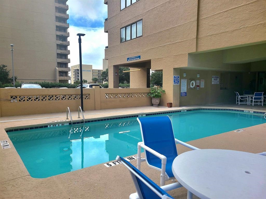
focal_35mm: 26
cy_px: 100
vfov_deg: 53.1
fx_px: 200
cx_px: 133
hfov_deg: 67.3
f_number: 1.8
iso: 40
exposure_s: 1/2000
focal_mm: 5.4
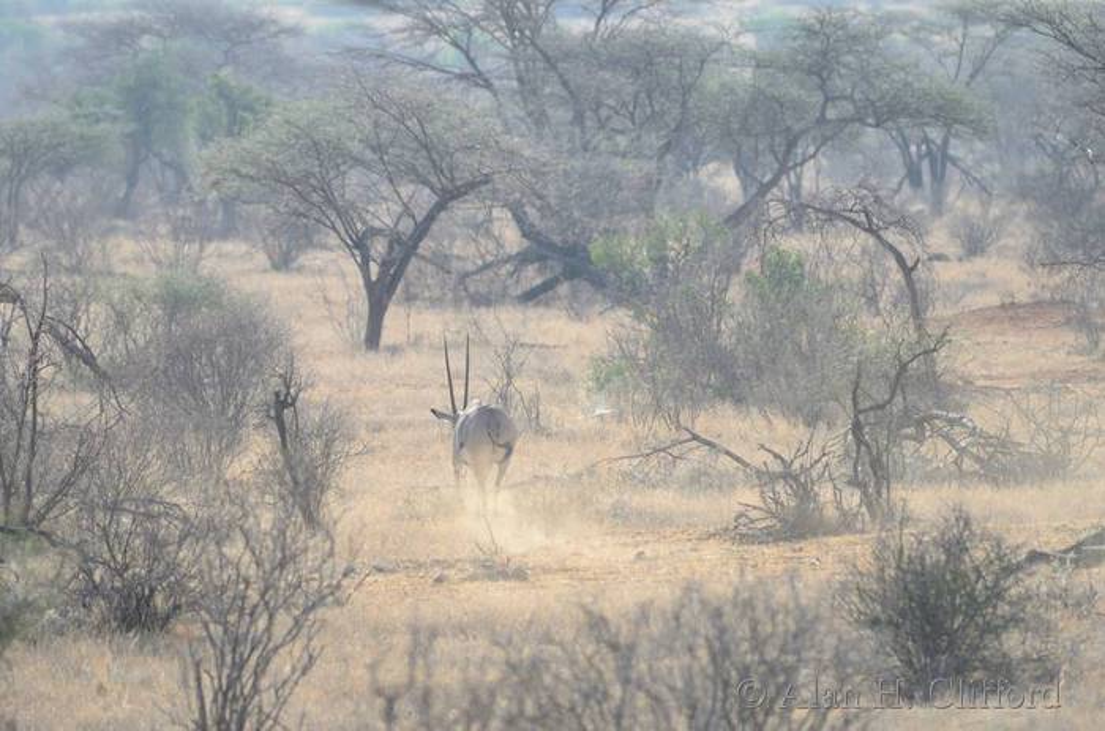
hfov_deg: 3.4
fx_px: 18371
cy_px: 366
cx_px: 552
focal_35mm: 600
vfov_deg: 2.3
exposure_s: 1/500
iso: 220
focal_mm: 400
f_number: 5.6
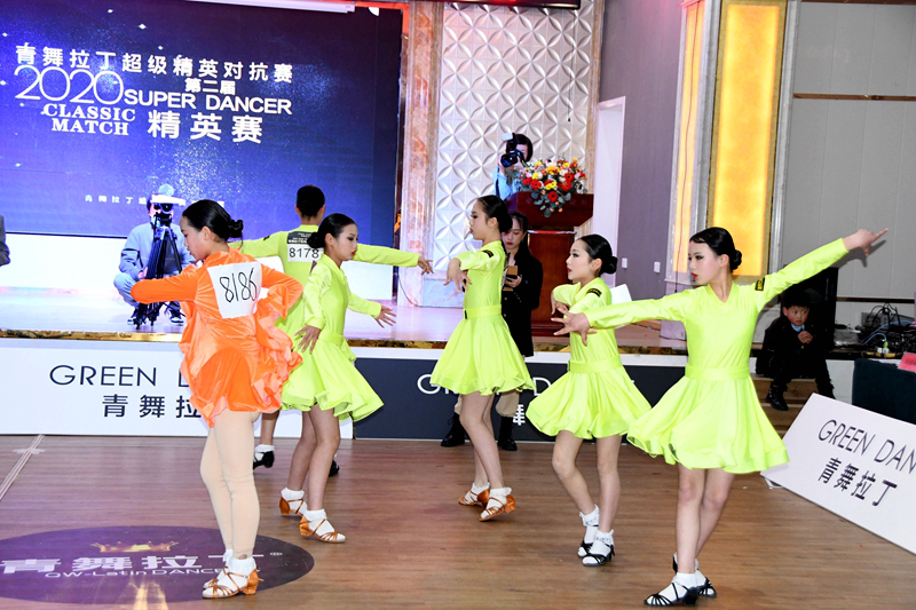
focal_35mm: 60
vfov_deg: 22.6
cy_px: 305
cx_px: 458
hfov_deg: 33.4
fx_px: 1526
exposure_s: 1/160
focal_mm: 40
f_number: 6.3
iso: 2500
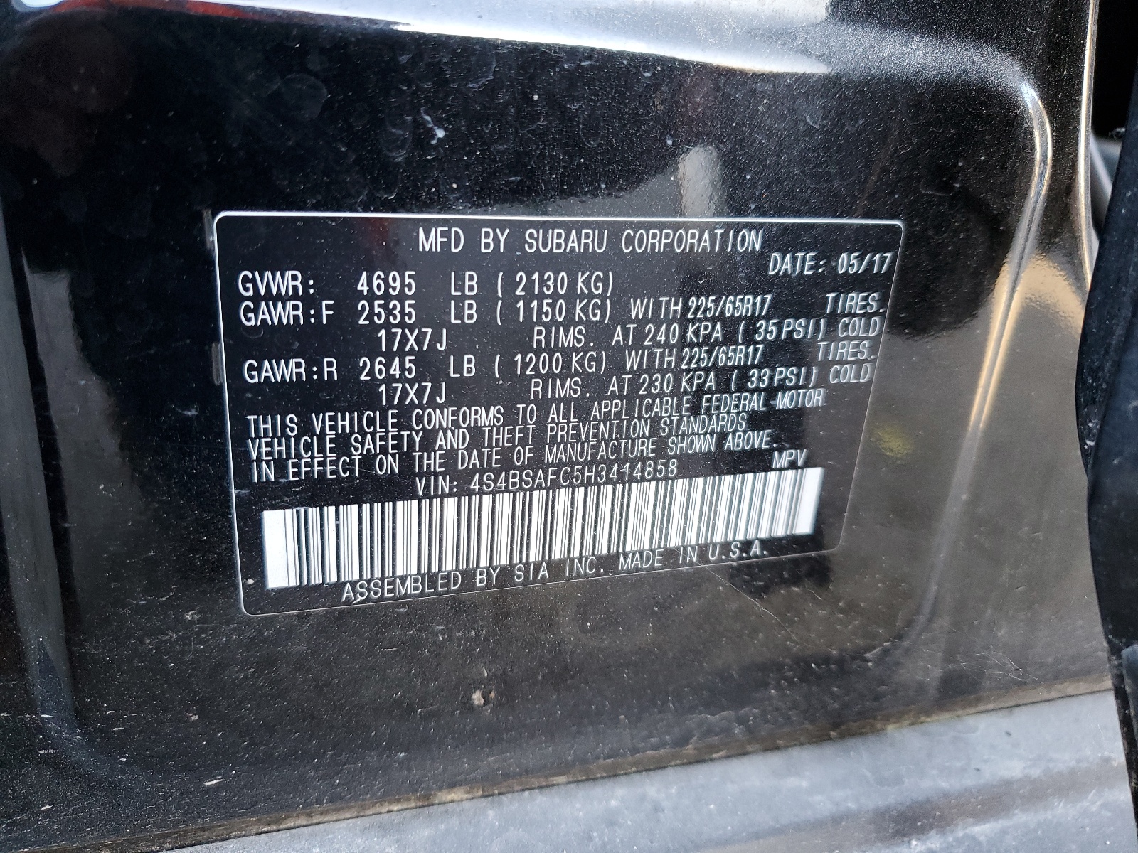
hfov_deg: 67.3
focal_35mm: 26
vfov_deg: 53.1
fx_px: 855
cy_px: 426
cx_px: 569
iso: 114
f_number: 1.5
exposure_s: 1/60.2
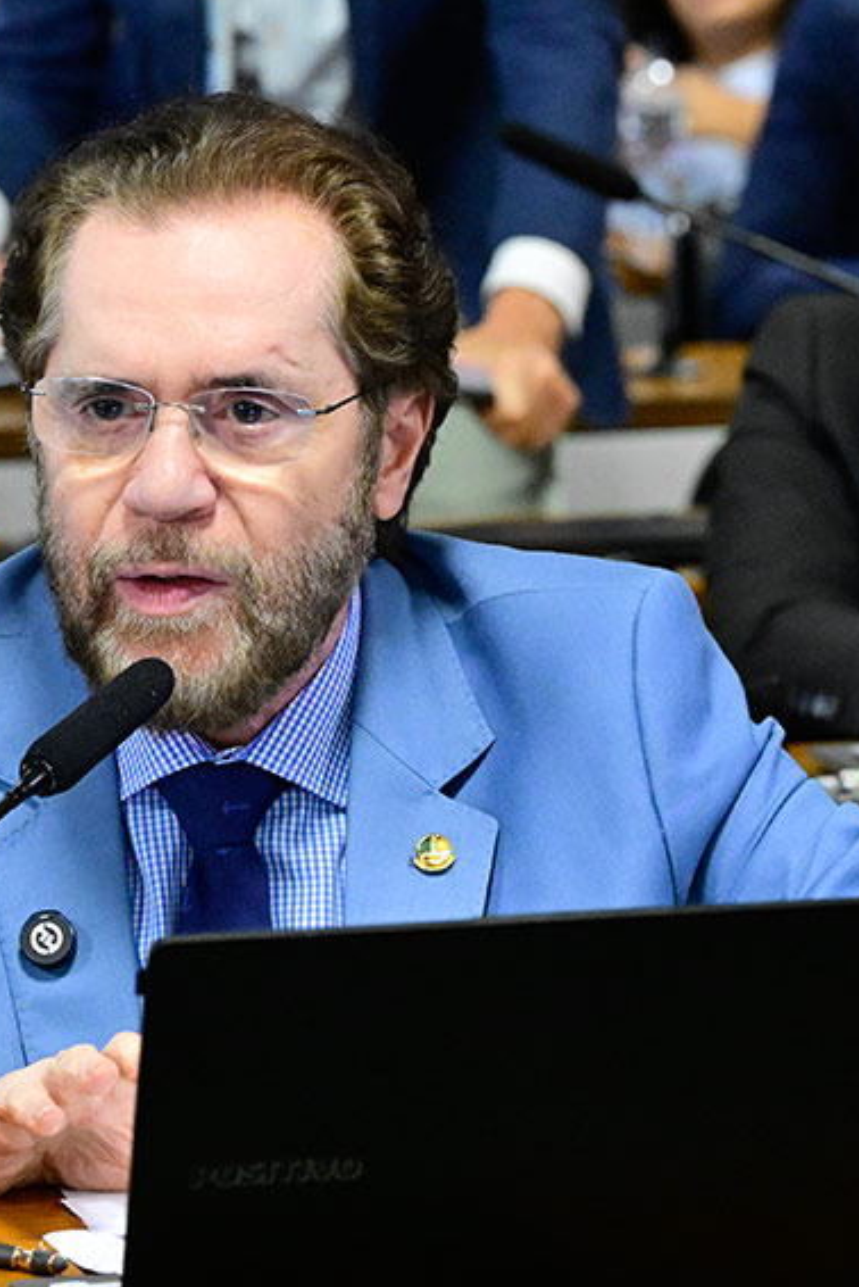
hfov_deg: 5.8
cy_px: 644
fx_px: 8507
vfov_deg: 8.6
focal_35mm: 238
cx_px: 330
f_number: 5.6
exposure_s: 1/160
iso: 5000
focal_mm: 105
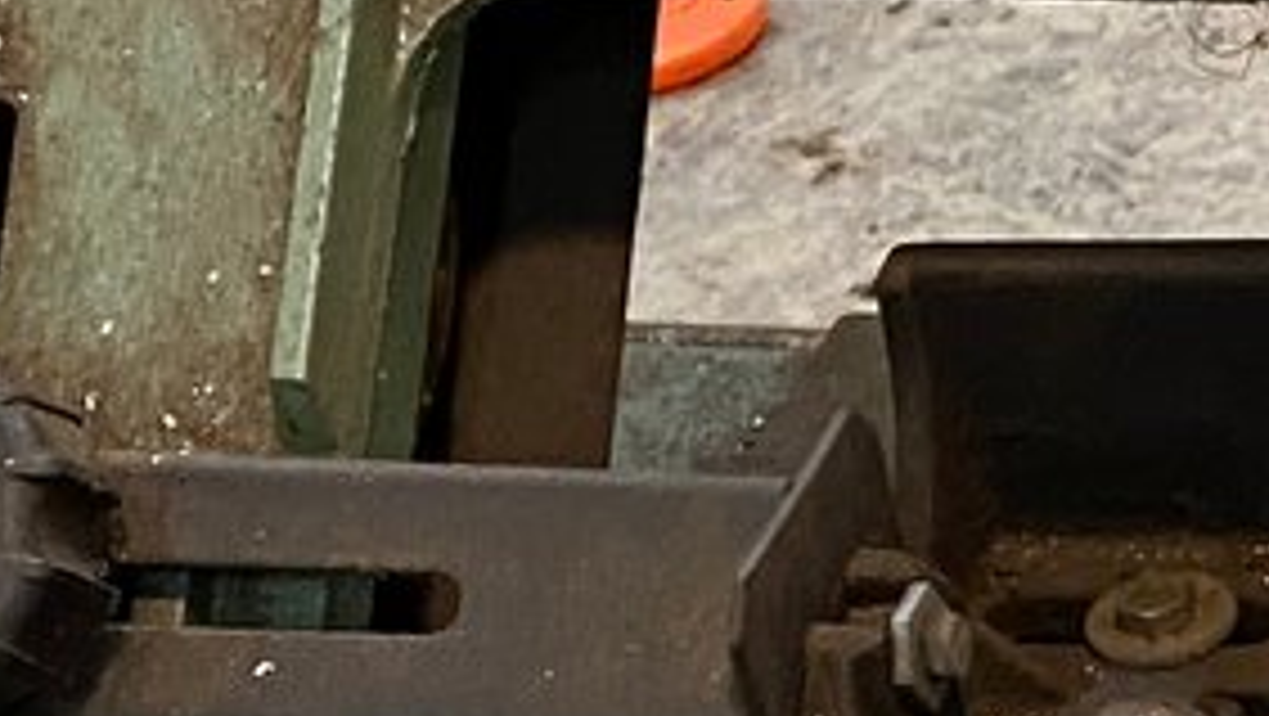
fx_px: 5118
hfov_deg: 12.8
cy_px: 1097
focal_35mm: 152
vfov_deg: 7.8
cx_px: 2302
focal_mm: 4.25
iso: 640
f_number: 1.8
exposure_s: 1/30
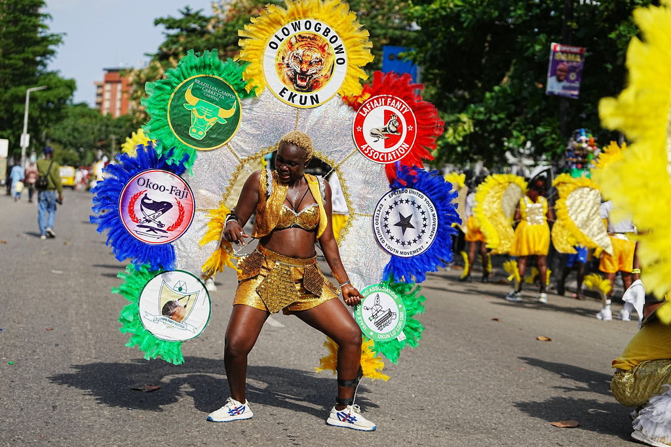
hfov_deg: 28.9
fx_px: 1304
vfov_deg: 19.4
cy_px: 224
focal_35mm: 70
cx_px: 336
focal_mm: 70
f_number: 3.5
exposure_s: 1/10000
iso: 500
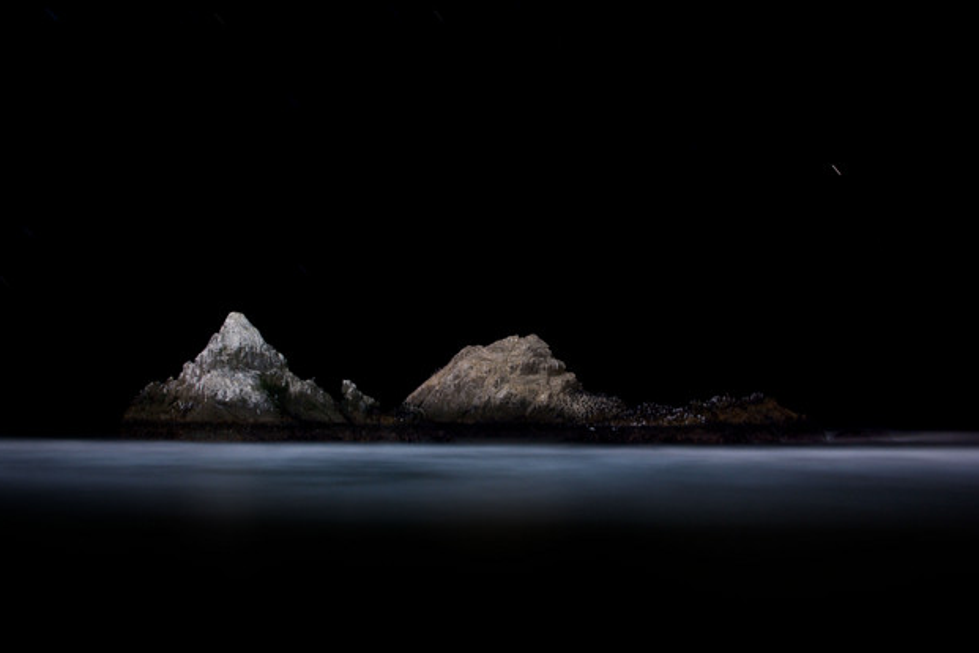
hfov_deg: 57.9
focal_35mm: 33
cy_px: 336
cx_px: 482
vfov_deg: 40.5
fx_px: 884
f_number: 13
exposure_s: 181
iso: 100
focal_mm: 21
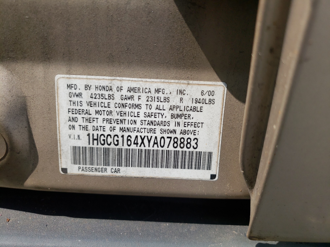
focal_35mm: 26
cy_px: 124
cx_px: 165
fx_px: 248
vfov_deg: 53.1
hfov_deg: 67.3
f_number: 1.5
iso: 50
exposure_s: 1/2000
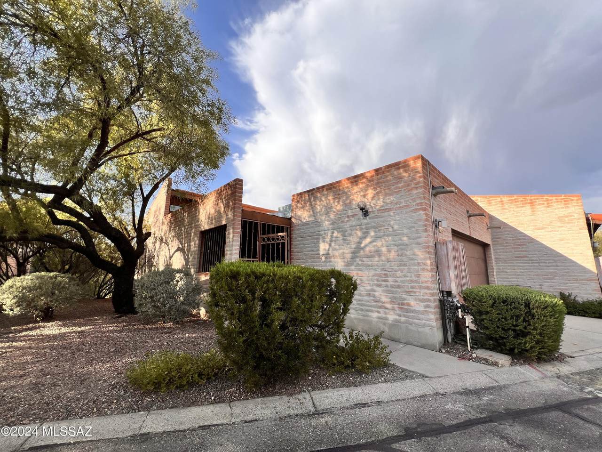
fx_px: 226
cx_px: 301
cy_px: 226
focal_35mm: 13
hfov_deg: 106.2
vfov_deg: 89.9
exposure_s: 1/1376
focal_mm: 1.57
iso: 32
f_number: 1.8
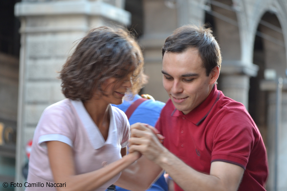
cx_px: 144
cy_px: 96
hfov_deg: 10.2
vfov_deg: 6.8
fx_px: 1614
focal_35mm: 202
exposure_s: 1/80
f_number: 5.6
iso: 800
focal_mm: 135
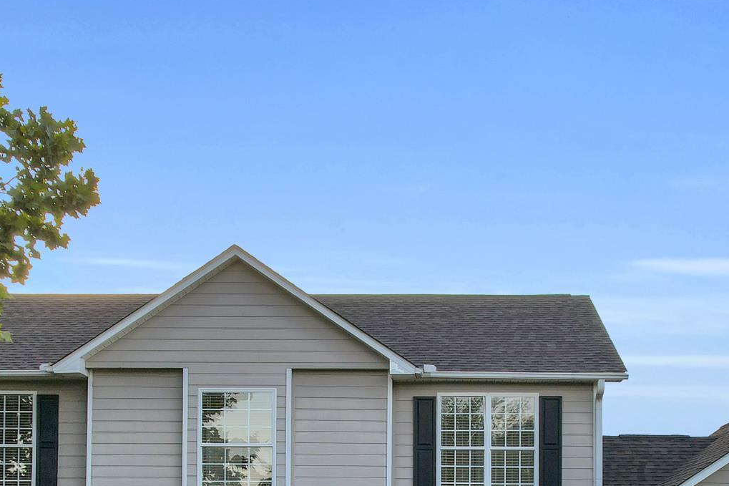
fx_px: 1093
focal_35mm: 54
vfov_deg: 23.4
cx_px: 424
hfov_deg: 36.8
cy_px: 540
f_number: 2.8
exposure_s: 1/125
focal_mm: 8.38
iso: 100
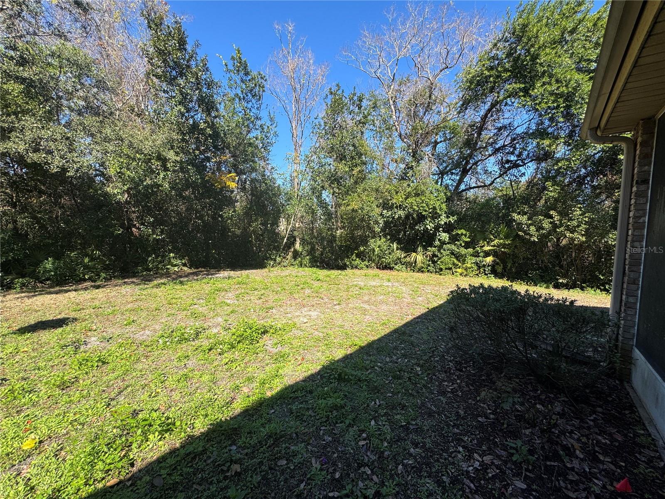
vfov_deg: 85.7
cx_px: 332
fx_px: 269
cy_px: 250
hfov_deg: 102.1
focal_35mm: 14
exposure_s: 1/787
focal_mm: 2.22
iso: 40
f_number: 2.2
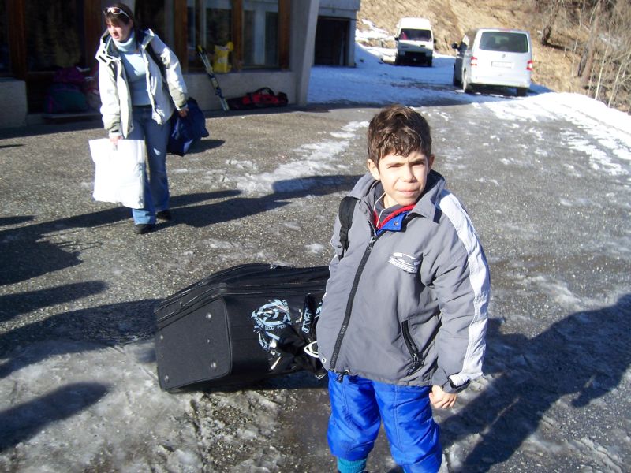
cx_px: 316
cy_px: 236
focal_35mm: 36
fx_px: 656
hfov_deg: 51.4
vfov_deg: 39.7
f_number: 2.8
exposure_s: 1/640
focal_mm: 6.2
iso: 80
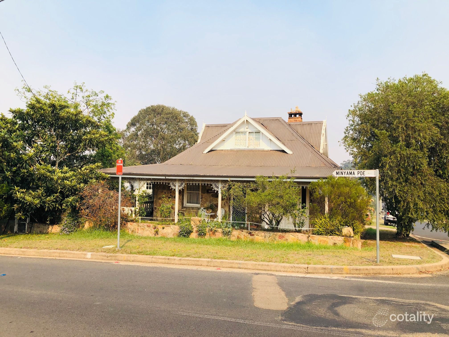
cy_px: 168
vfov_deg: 49.7
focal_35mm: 28
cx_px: 224
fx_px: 363
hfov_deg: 63.4
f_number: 1.8
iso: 20
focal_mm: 3.99
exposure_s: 1/1715
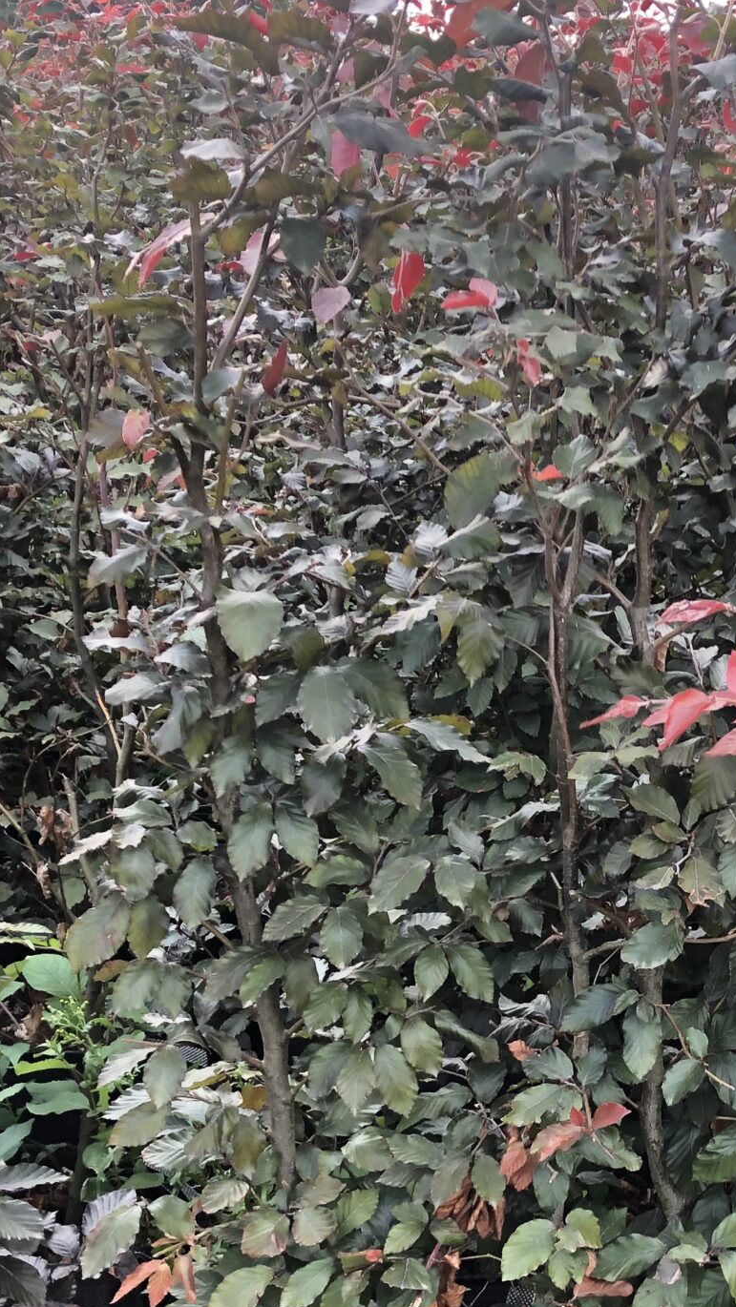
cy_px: 869
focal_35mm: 57
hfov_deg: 20.3
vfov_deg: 36.2
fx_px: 1977
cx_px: 777
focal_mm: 4
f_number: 1.8
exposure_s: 1/120
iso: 40
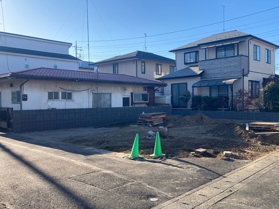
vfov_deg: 42.9
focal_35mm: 33
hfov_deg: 55.1
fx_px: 266
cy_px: 112
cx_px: 162
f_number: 1.8
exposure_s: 1/906
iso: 20
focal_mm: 3.99
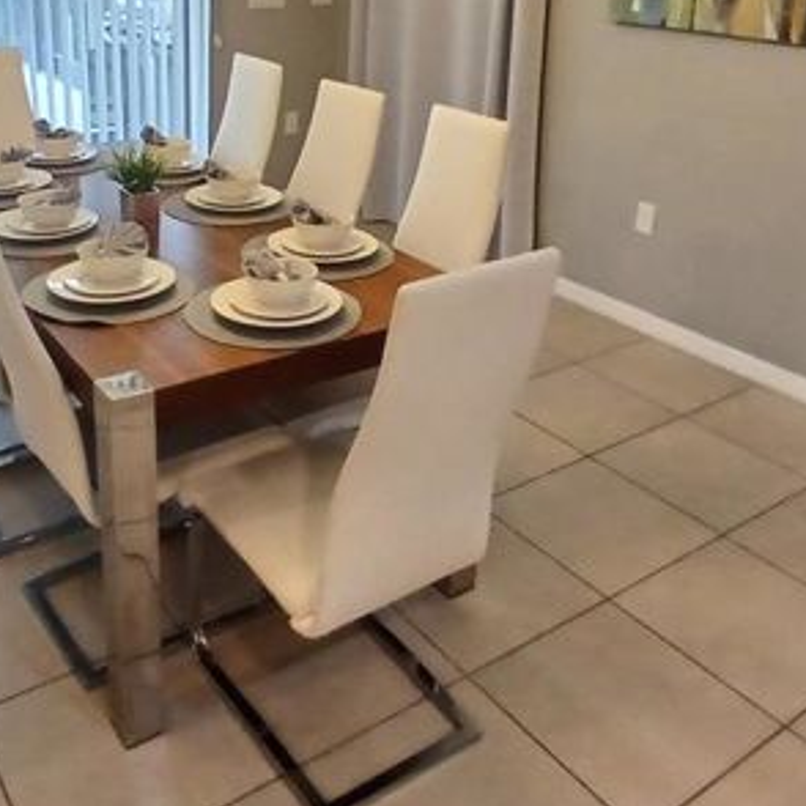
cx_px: 333
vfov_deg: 44.2
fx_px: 948
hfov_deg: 45.9
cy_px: 184
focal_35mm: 36
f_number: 2.2
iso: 160
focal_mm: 1.4
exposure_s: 1/30
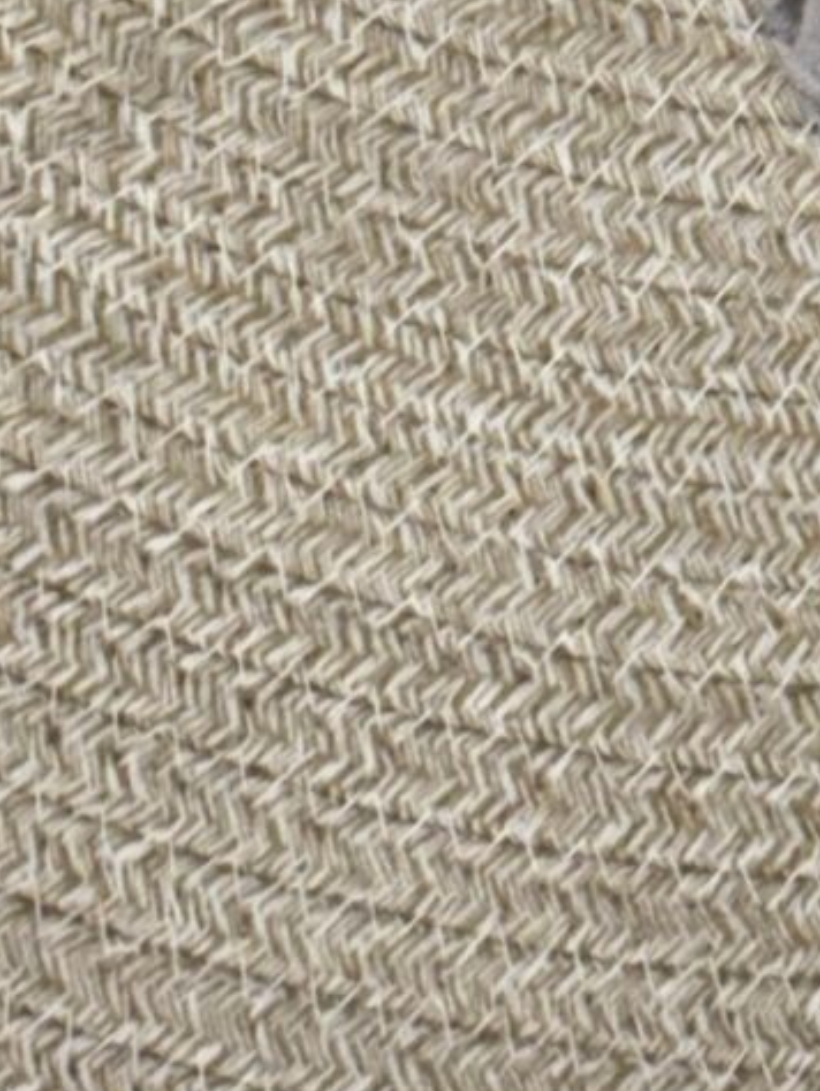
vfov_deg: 7.3
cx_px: 1094
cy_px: -1123
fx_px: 8173
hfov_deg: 5.7
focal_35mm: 259
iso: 100
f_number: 1.78
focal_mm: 6.76
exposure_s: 1/100
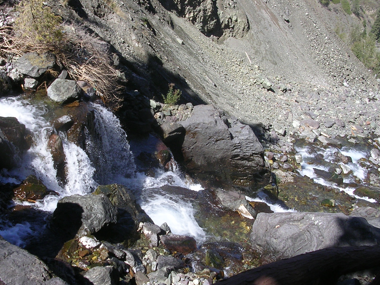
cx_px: 162
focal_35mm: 50
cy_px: 146
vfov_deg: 29.1
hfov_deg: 38.1
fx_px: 549
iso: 50
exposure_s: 1/230
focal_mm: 5.8
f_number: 5.6
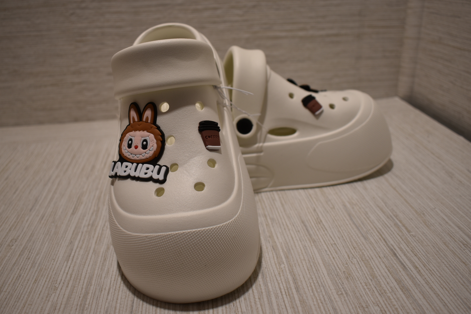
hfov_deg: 57.2
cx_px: 236
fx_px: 432
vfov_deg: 40.0
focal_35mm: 33
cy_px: 157
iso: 100
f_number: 4
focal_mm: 22
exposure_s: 1/20
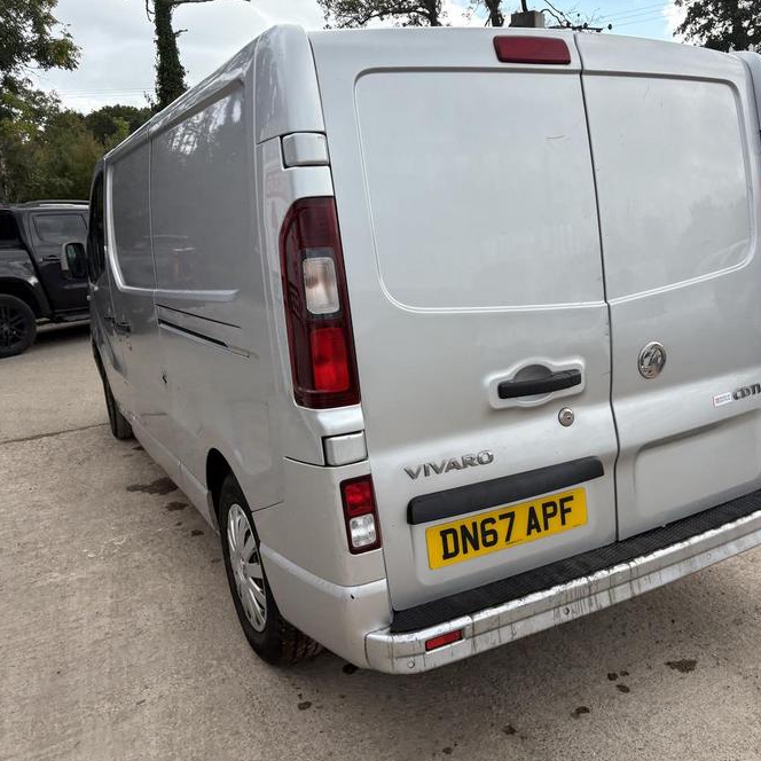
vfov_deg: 52.5
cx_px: 444
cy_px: 383
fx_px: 771
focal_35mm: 31
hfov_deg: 52.3
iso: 50
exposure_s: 1/1263
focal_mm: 5.96
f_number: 1.6
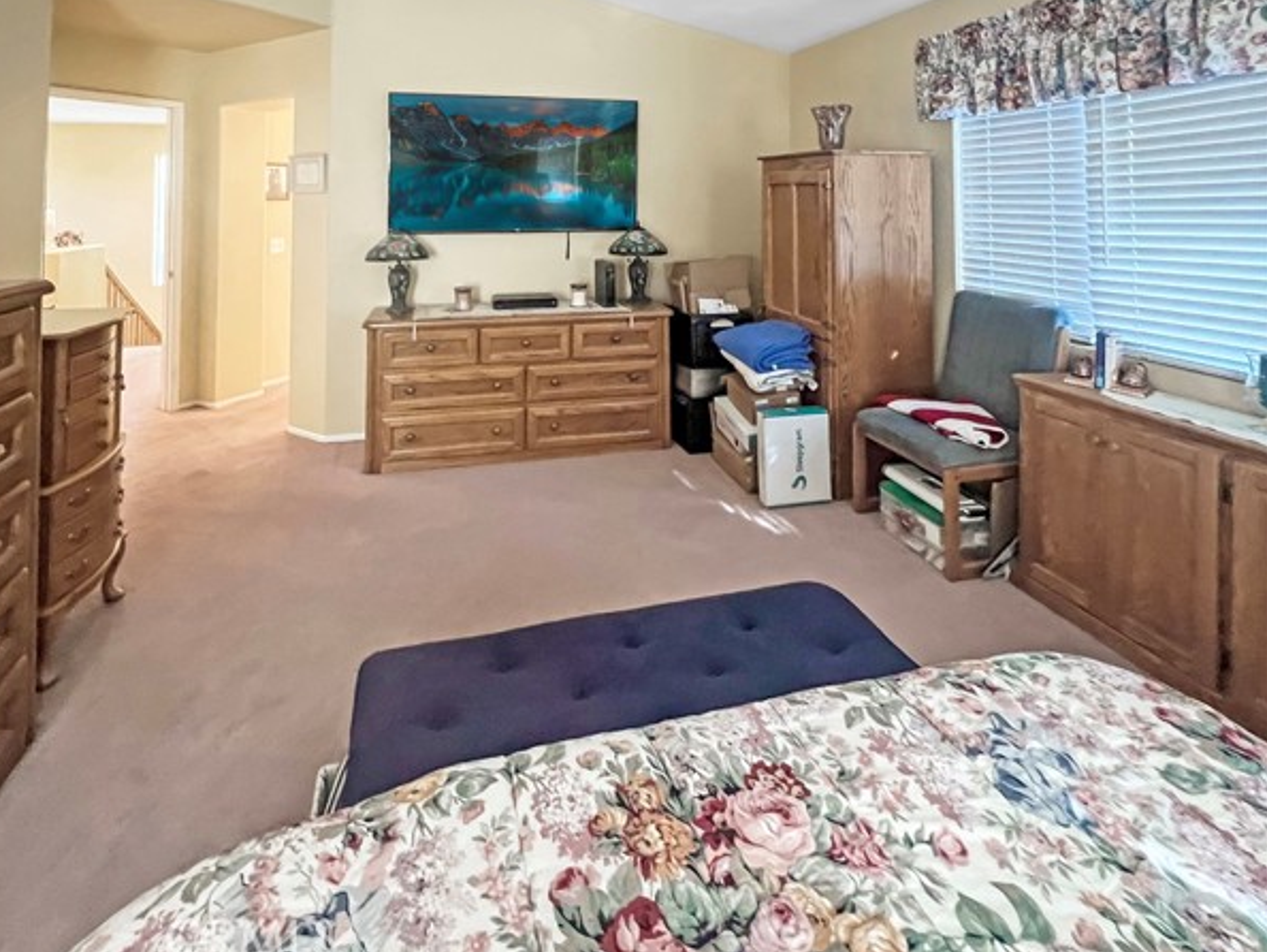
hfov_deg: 101.9
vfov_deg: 85.7
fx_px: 513
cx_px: 587
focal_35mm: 14
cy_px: 457
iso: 800
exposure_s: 1/40
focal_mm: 1.57
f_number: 1.8
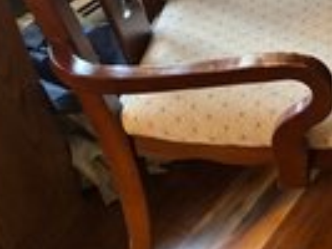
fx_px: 643
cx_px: 391
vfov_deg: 21.2
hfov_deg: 26.1
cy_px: -4
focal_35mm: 67
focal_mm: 5.96
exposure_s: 1/30
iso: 640
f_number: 1.6
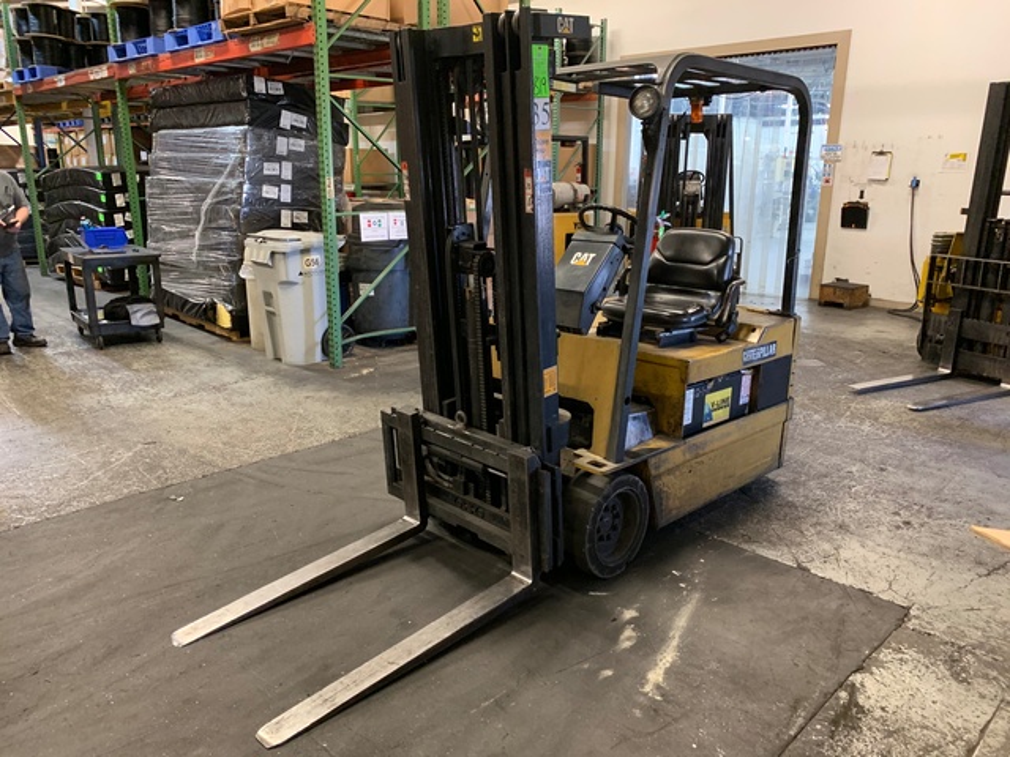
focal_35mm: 26
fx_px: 759
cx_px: 505
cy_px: 378
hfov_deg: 67.3
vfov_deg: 53.1
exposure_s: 1/40
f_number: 1.8
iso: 320
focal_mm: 4.25
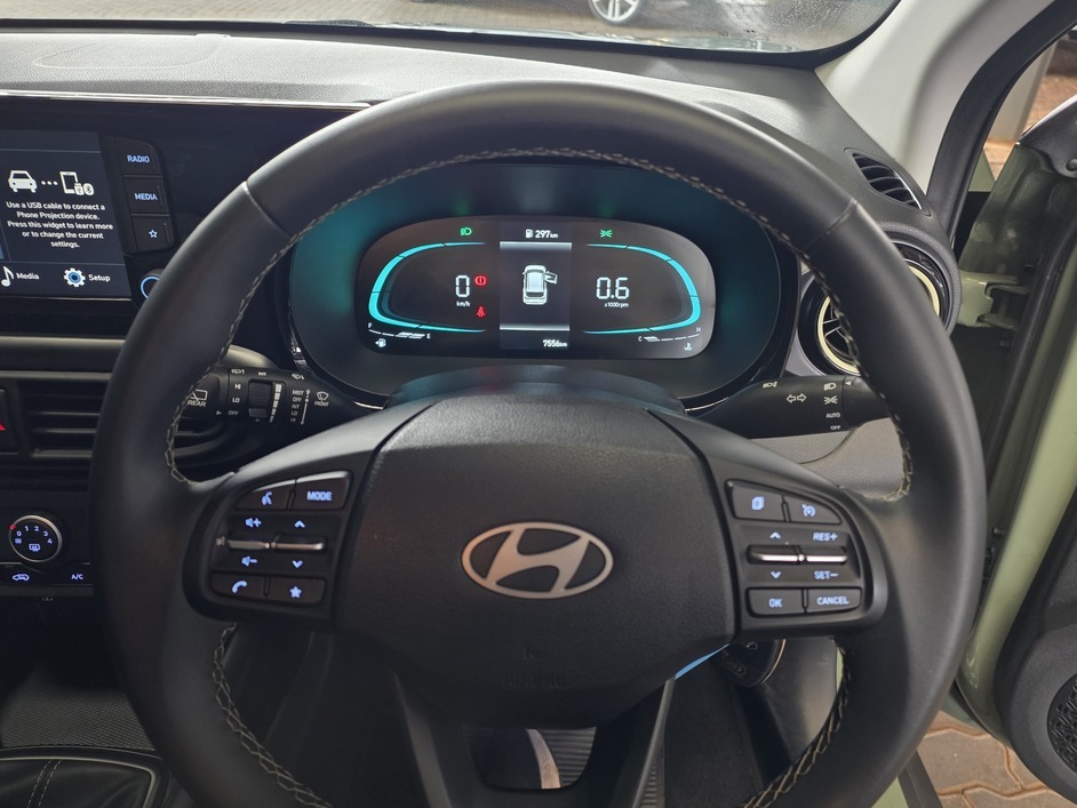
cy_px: 389
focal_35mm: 25
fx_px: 778
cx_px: 530
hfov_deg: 69.4
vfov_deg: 54.9
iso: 400
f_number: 1.7
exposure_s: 1/51.1
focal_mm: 6.25
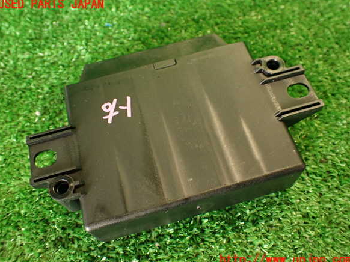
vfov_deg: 42.9
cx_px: 175
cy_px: 132
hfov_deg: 55.4
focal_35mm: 33
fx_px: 334
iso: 320
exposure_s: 1/30
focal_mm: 5.79
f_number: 2.4
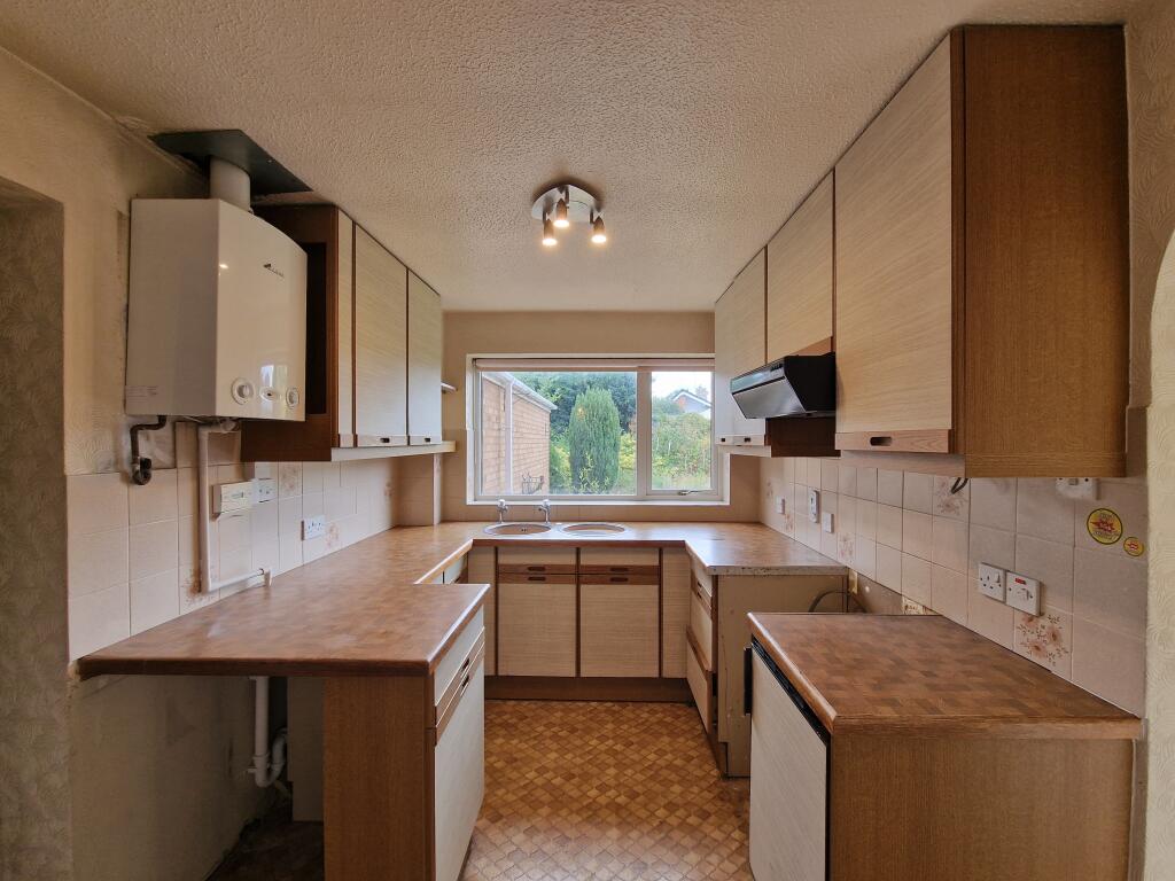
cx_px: 588
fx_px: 441
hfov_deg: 106.2
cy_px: 440
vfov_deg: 89.9
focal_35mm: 13
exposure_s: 1/50
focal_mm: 2.2
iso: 80
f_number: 2.2
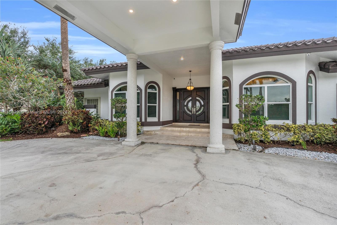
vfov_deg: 72.0
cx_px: 168
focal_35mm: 16
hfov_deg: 95.0
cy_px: 112
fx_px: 154
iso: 320
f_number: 9
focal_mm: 16.5
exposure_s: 1/400
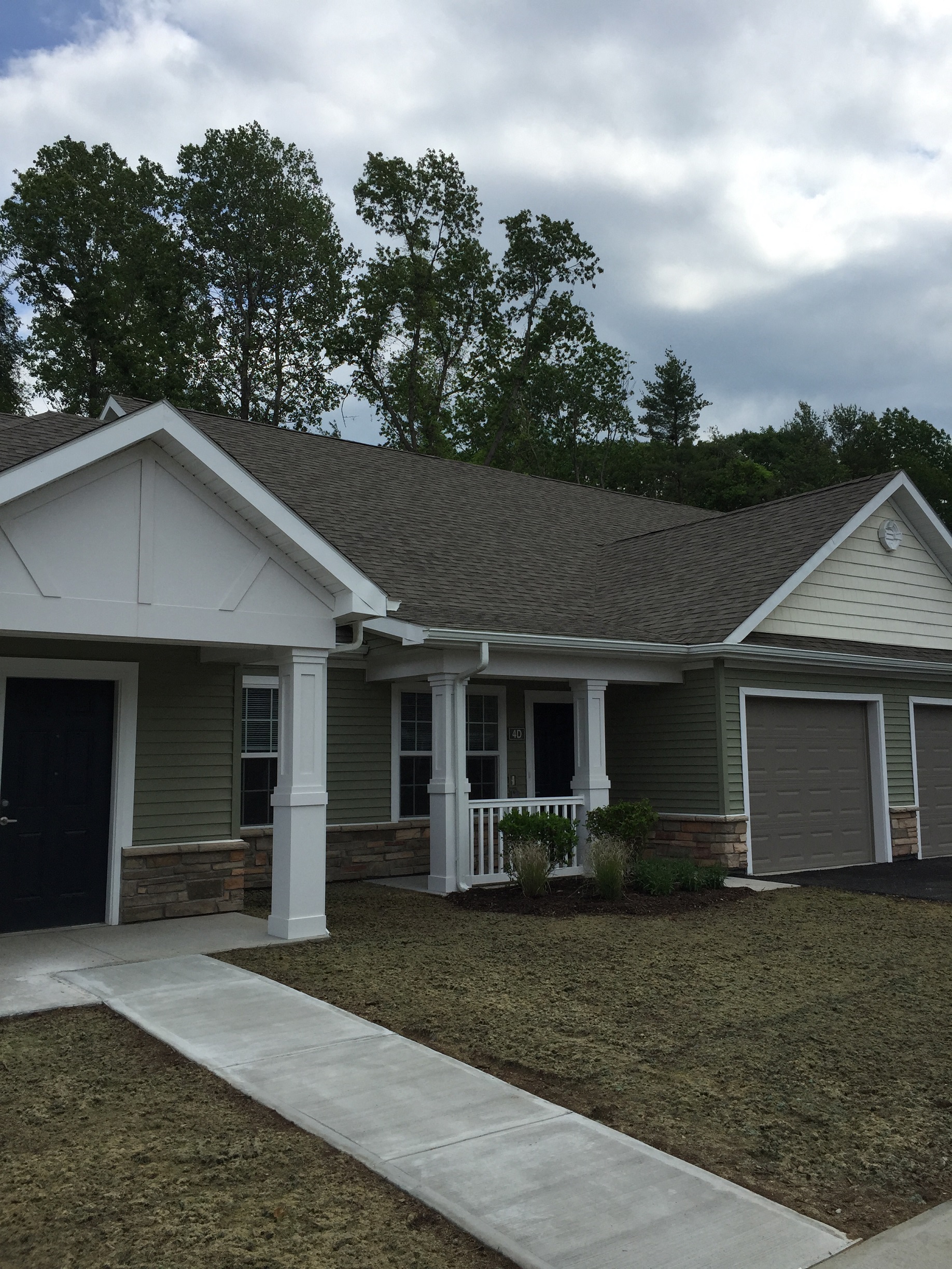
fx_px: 1063
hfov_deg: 48.2
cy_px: 634
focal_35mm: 29
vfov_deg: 61.7
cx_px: 476
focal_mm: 4.15
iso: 32
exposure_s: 1/2639
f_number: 2.2
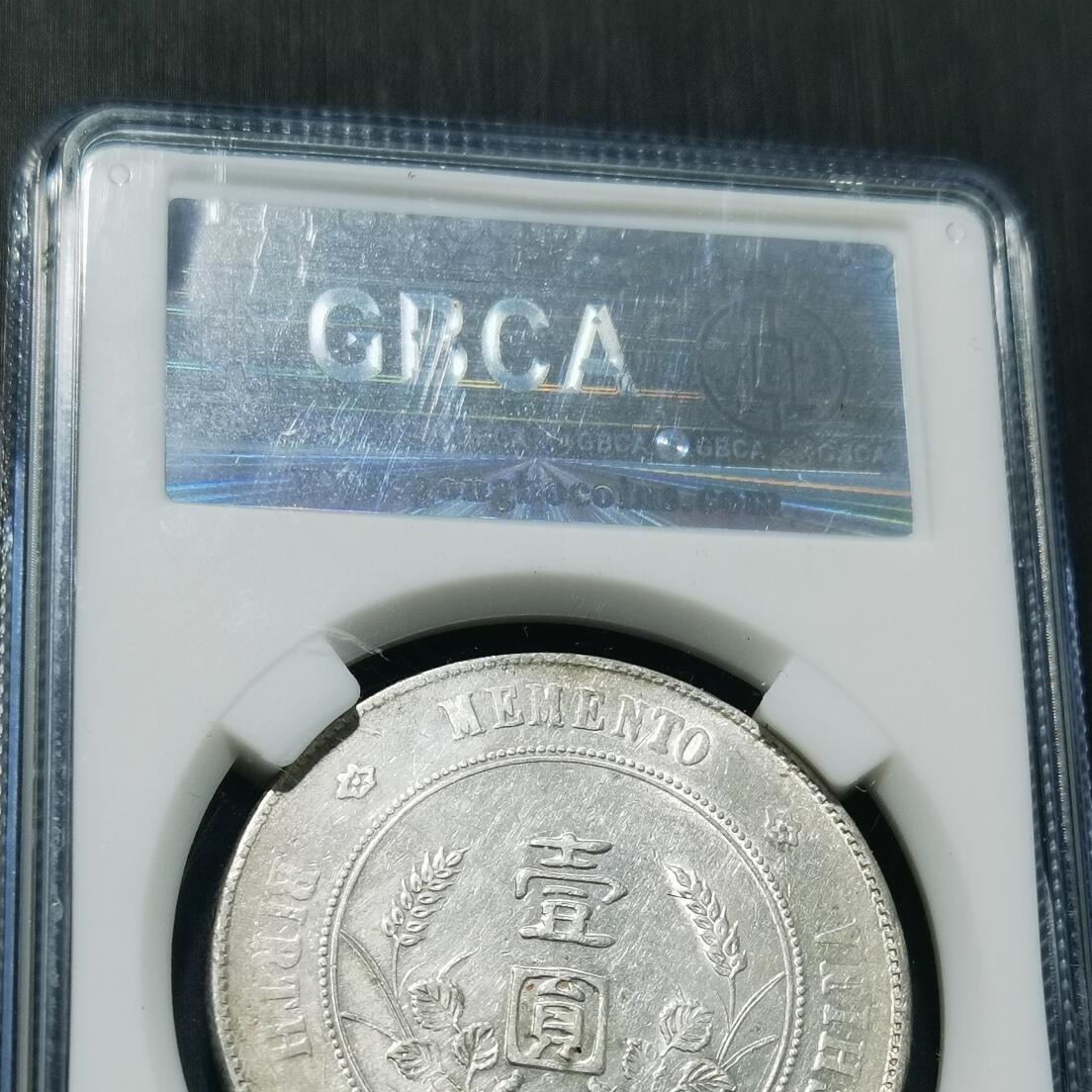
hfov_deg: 20.4
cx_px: 557
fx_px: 3034
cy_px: 852
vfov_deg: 20.2
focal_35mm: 85
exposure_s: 1/100
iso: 64
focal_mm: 6.67
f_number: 1.9
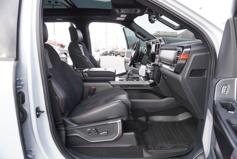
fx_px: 158
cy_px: 80
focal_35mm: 24
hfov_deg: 73.7
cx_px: 118
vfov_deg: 53.2
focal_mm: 16
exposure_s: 1/60
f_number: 4
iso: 160
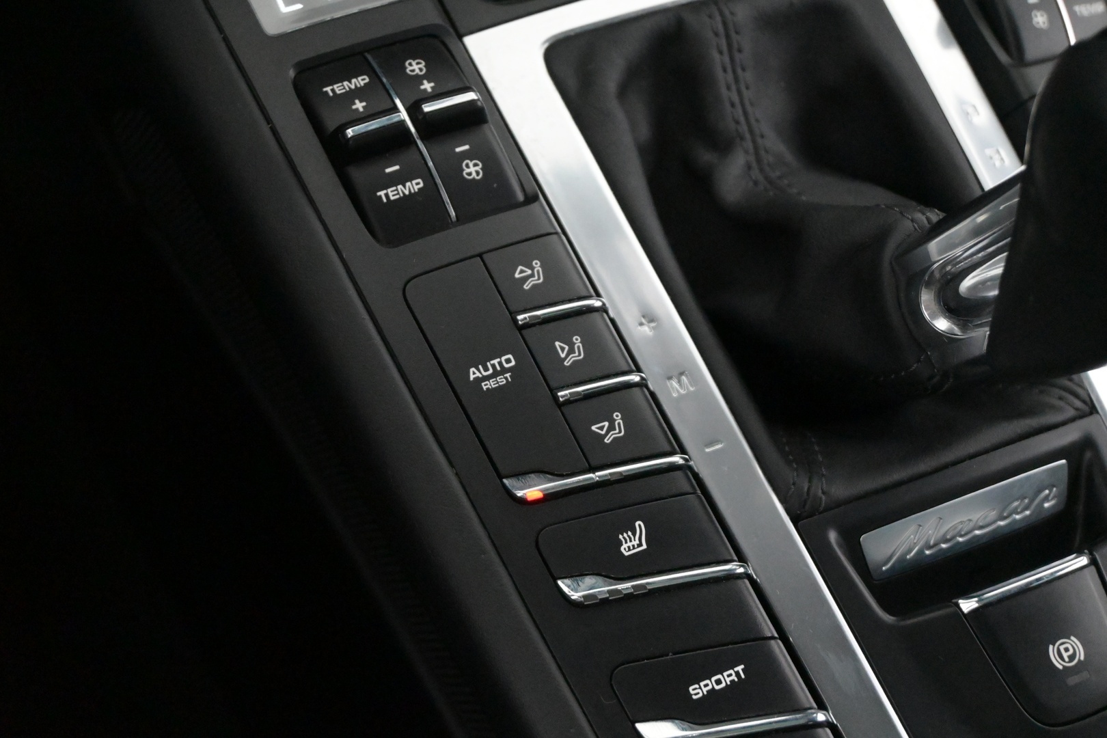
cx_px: 554
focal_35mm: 60
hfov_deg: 33.4
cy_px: 369
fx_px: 1845
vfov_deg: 22.6
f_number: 5.6
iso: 10000
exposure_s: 1/60
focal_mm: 40
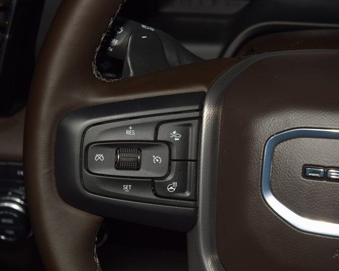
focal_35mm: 119
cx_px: 157
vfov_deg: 13.0
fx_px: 1194
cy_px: 136
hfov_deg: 16.2
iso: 100
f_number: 8
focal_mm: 70
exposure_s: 1/125
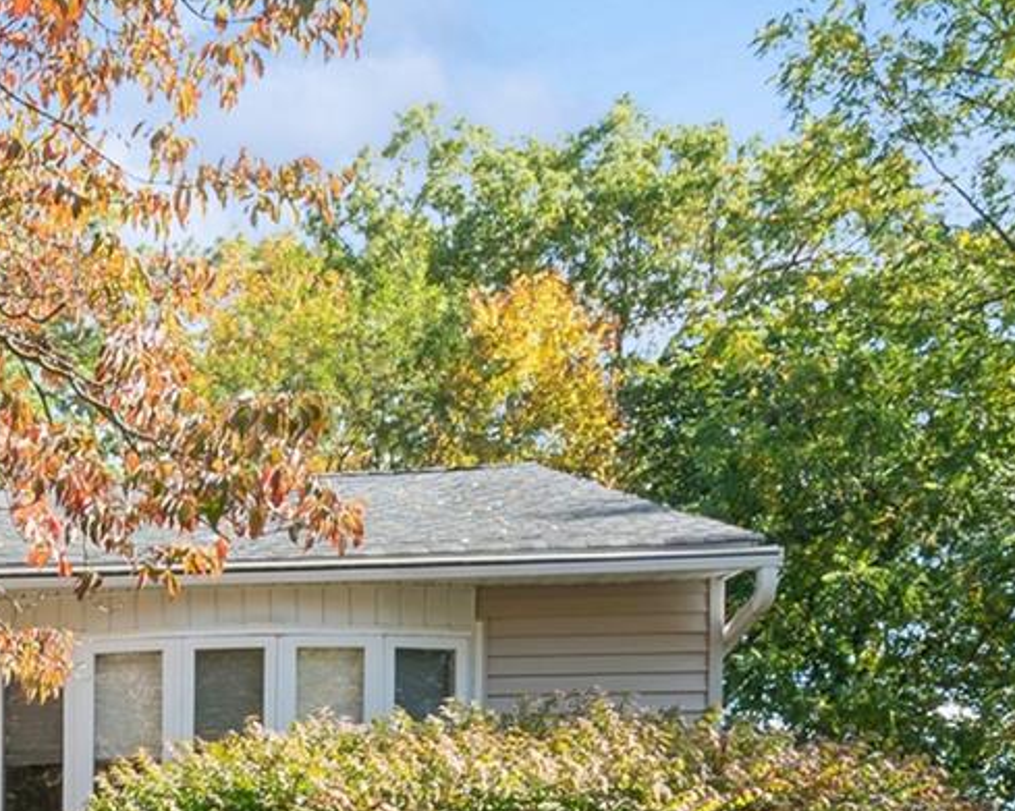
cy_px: 943
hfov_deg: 27.0
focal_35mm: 59
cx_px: -293
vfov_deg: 23.8
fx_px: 1772
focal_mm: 10
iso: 100
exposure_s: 1/25
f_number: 11
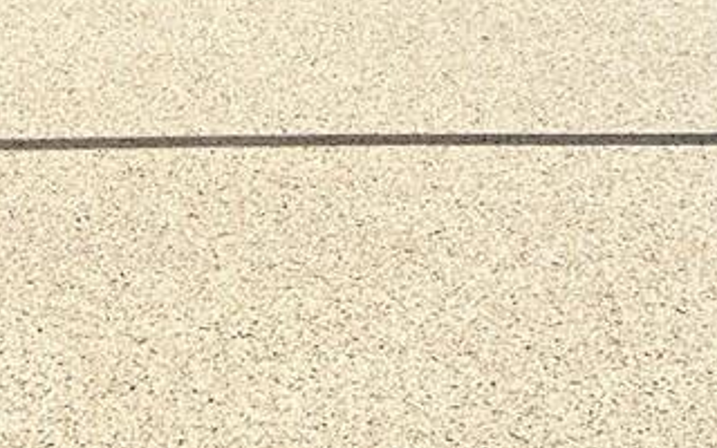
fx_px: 2697
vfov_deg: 8.7
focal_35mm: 138
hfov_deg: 15.1
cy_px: -576
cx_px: 173
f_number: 1.5
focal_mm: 5.7
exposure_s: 1/5076
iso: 50
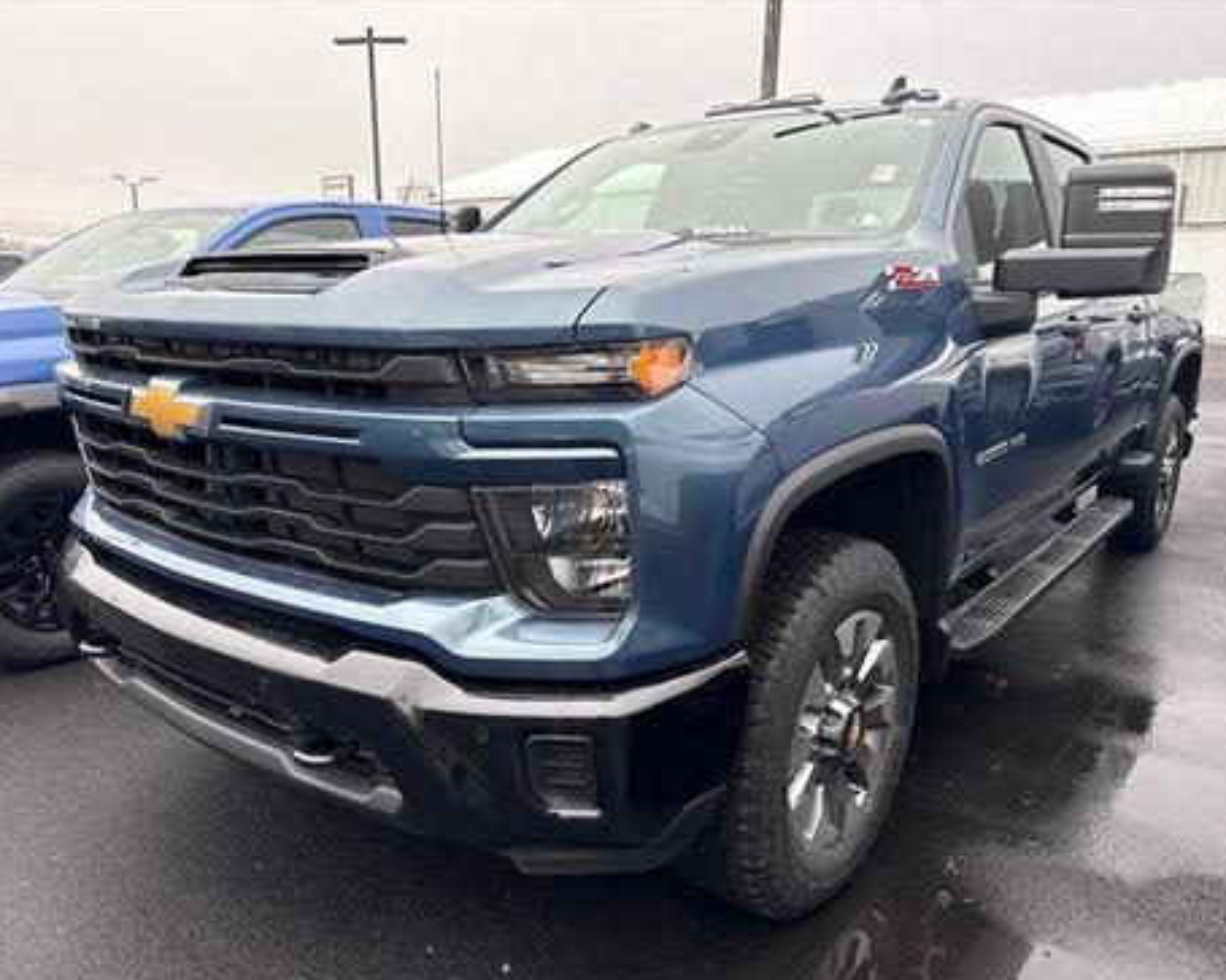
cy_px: 502
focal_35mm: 26
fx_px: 943
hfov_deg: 66.0
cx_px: 629
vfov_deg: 54.9
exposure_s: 1/607
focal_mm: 6.76
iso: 80
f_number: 1.78
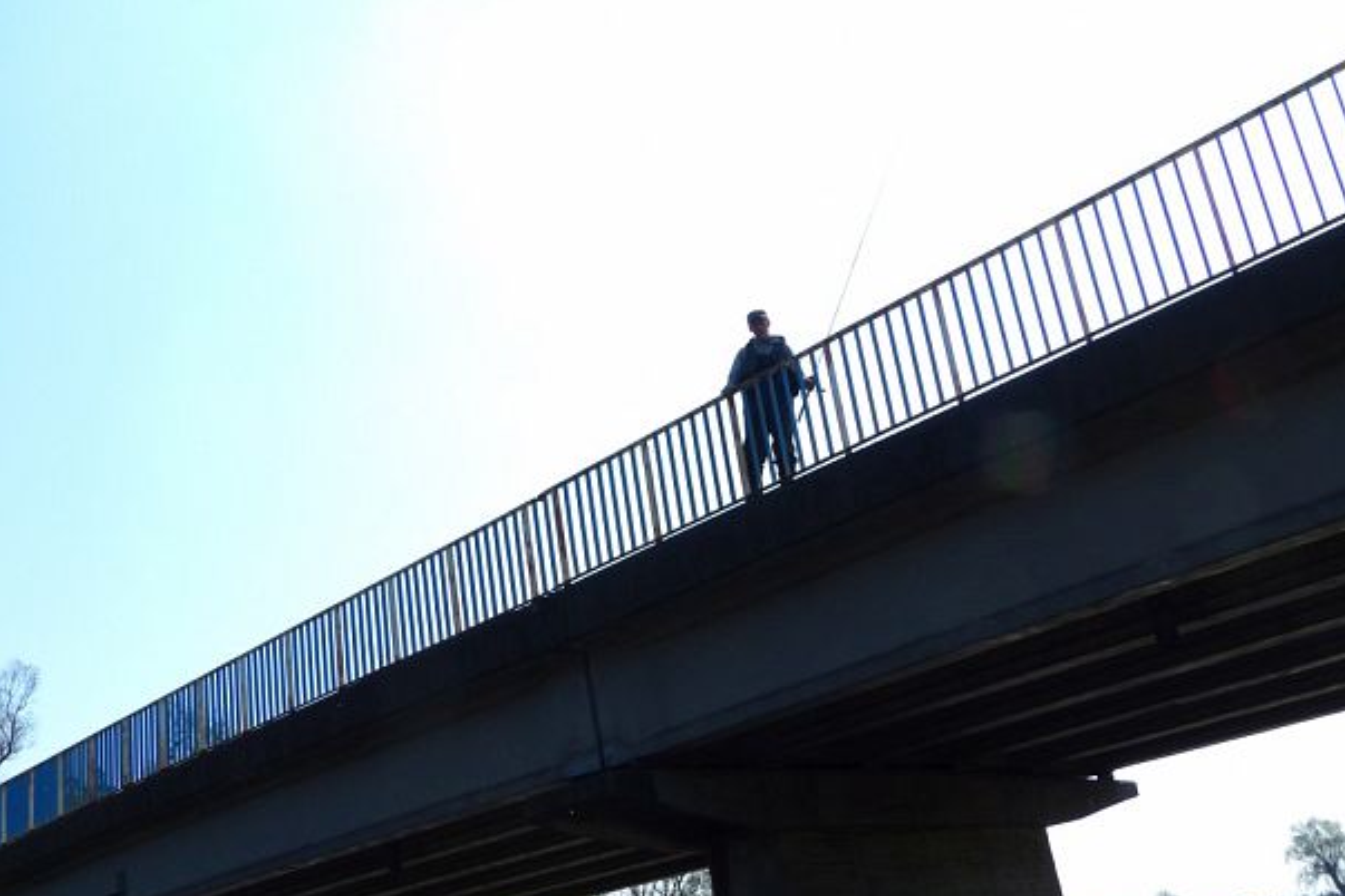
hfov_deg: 50.7
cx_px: 680
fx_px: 1420
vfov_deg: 35.0
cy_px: 503
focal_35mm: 38
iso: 100
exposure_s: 1/800
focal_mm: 6.4
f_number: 4
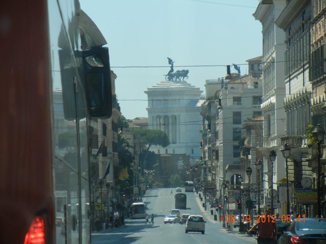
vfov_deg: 6.5
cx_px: 163
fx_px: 2157
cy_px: 122
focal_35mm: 229
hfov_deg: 8.6
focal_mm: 41.2
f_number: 4.8
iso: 160
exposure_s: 1/650
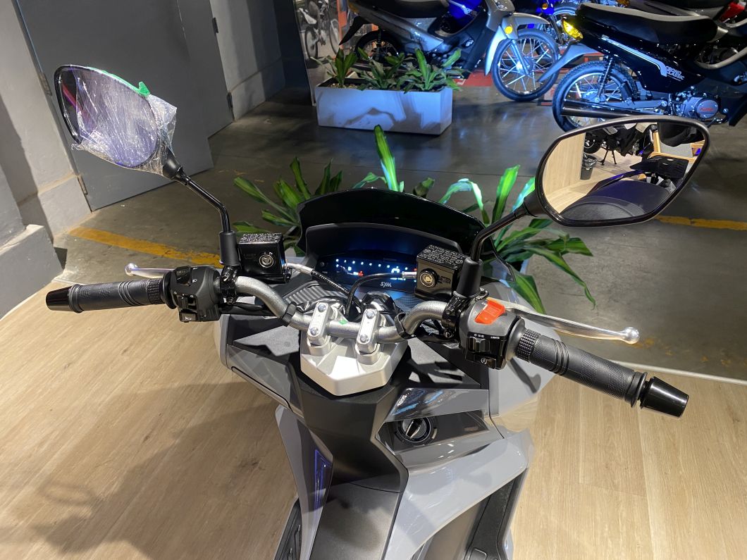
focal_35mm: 26
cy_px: 280
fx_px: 561
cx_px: 374
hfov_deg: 67.3
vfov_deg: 53.1
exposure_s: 1/50
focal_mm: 4.25
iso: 200
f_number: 1.8
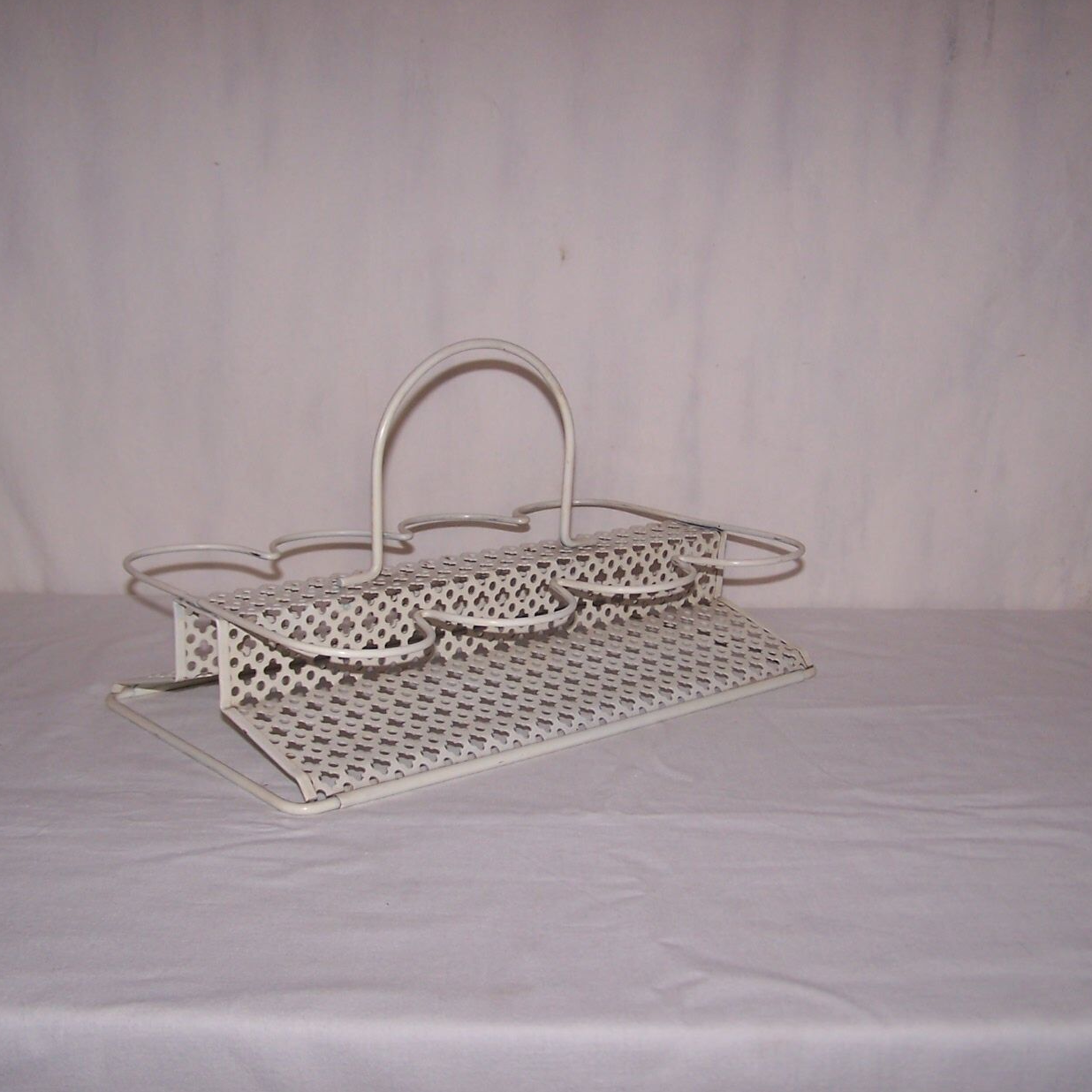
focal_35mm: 45
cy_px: 544
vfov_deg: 37.6
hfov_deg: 37.5
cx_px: 571
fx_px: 1606
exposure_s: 1/60
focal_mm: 6.3
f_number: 2.8
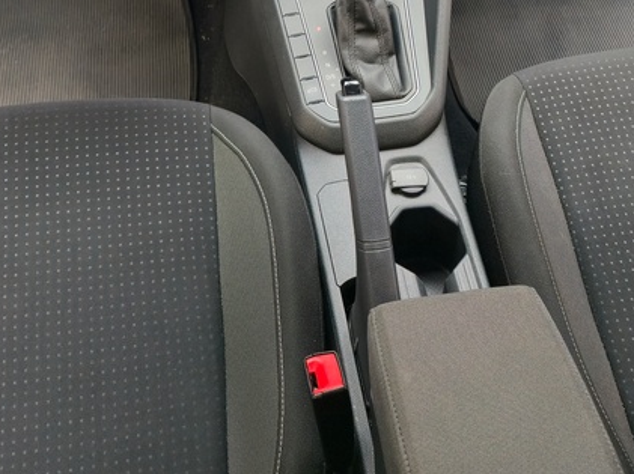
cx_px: 369
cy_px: -26
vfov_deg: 24.6
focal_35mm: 56
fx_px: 1025
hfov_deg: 34.3
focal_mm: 6.3
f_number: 1.7
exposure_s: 1/60
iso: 125
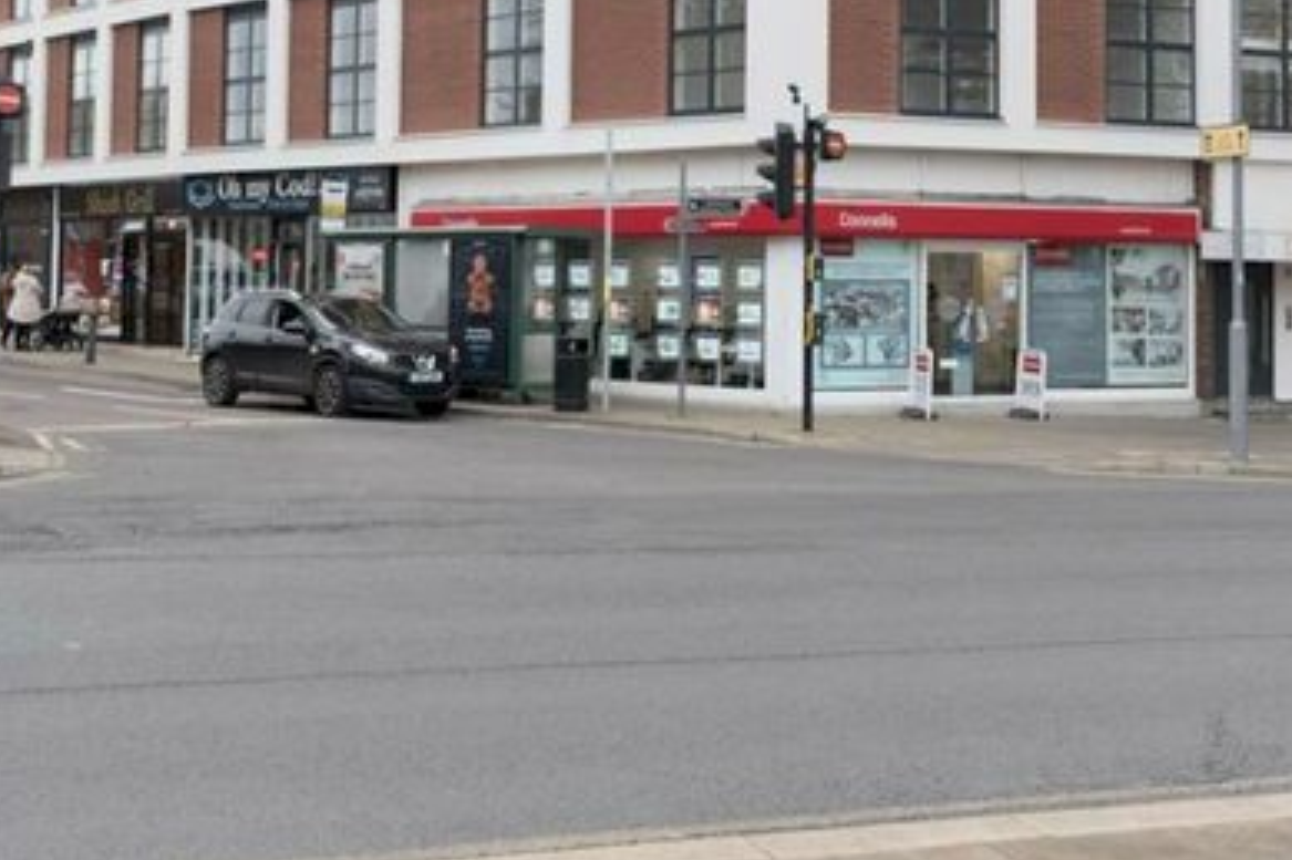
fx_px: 1937
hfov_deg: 36.9
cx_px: 711
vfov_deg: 24.6
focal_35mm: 54
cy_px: 161
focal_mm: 20
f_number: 9
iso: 400
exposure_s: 1/60
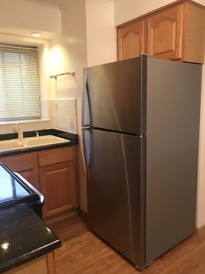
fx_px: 221
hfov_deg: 49.7
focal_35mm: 28
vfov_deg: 63.4
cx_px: 102
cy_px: 137
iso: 80
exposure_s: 1/15
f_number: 1.8
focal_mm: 3.99
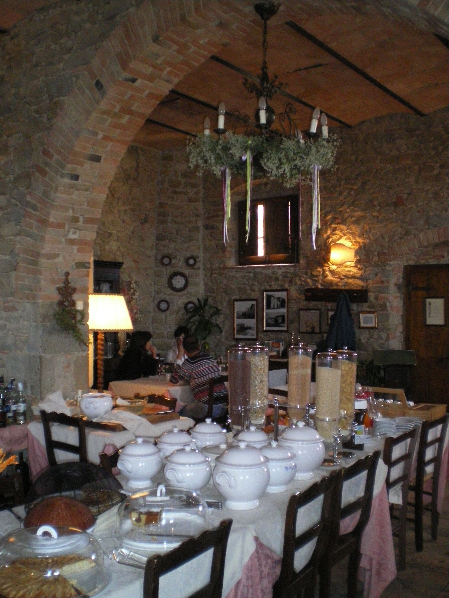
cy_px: 299
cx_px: 224
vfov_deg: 51.4
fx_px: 623
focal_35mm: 36
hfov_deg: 39.7
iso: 800
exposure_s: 1/50
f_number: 3.1
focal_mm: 6.3
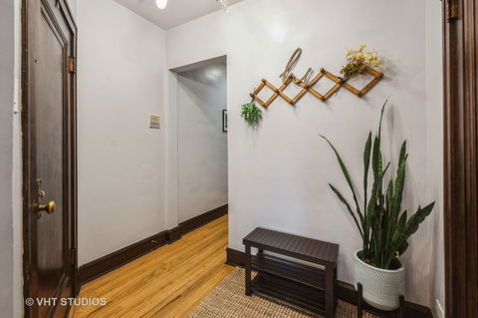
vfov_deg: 77.2
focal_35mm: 15
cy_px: 159
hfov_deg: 100.4
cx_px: 239
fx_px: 199
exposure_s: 1/2.5
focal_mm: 10
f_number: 11
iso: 100
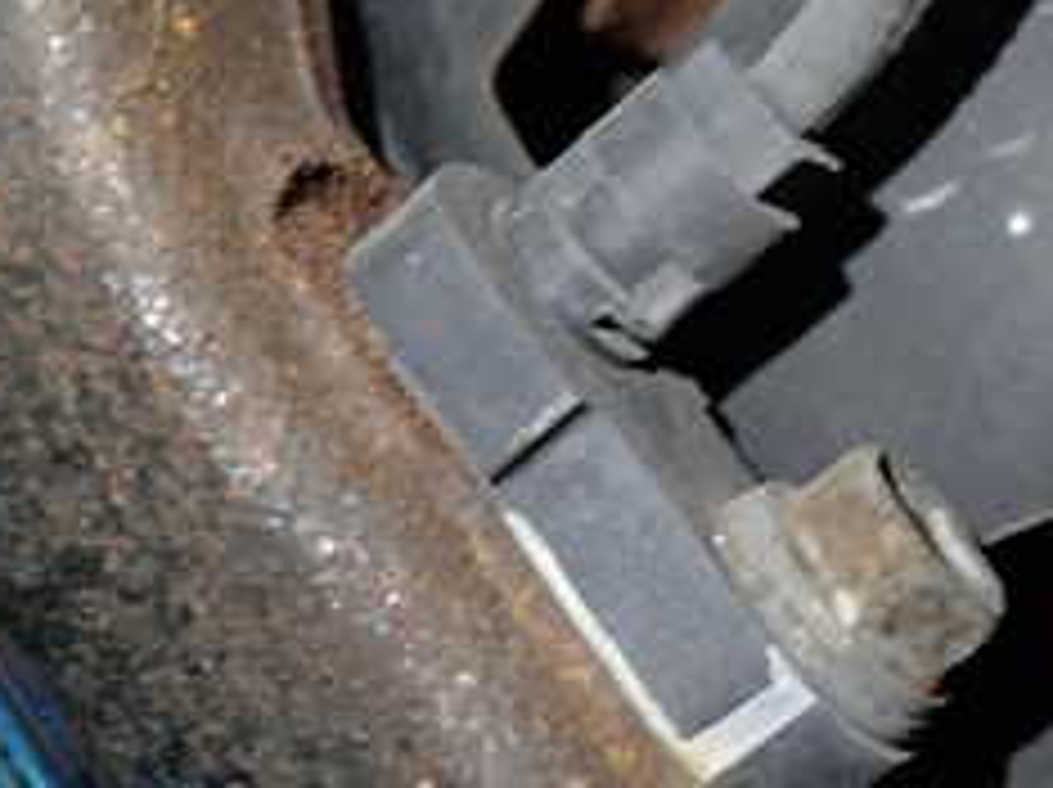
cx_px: 783
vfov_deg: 19.1
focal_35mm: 77
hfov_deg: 25.1
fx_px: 2340
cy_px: 396
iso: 250
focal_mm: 5.4
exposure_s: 1/30
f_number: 2.3
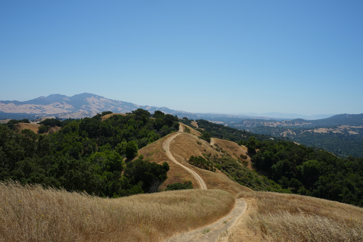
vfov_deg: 38.9
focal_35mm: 34
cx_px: 182
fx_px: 343
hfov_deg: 55.8
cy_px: 121
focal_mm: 34
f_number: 16
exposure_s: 1/100
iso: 100
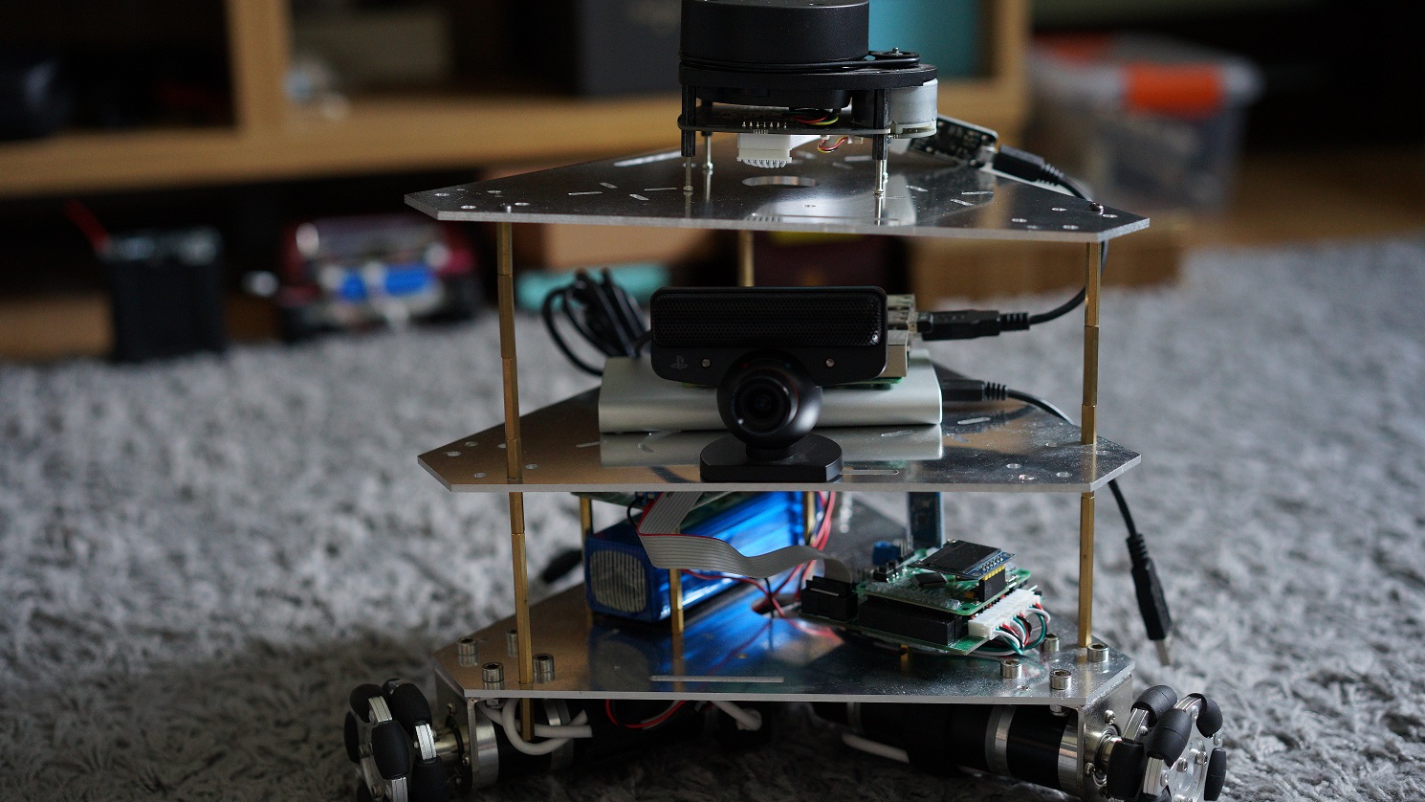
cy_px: 427
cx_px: 709
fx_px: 2191
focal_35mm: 58
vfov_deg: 20.7
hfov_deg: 36.0
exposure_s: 1/60
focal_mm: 55
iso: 1600
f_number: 2.8
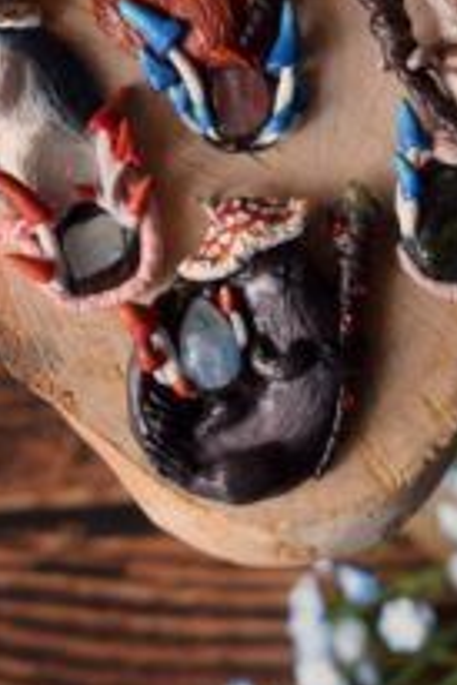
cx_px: 192
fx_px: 2110
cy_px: 170
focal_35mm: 111
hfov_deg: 12.4
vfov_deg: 18.3
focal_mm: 38
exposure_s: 1/125
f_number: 5.6
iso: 400
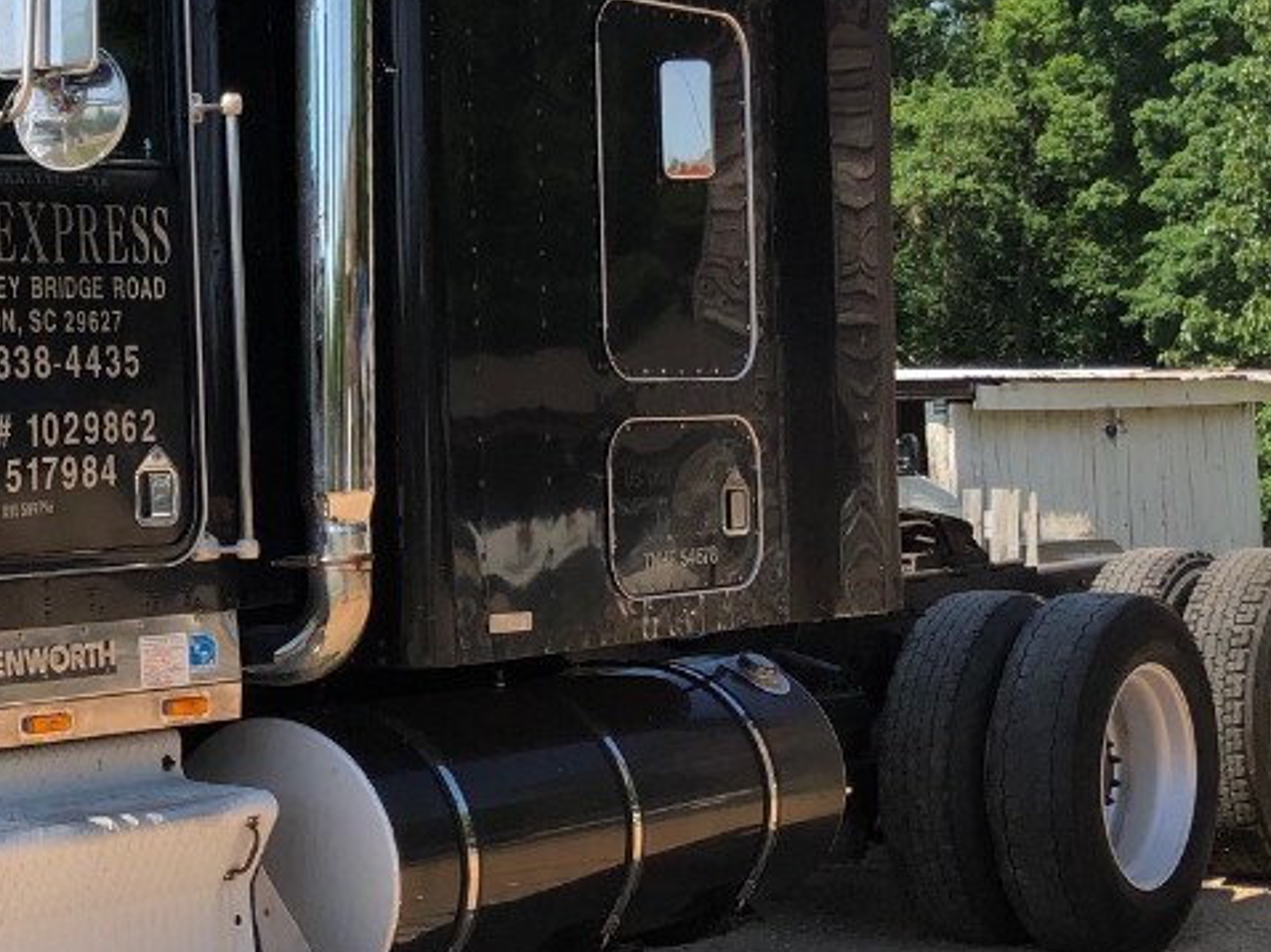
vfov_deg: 19.6
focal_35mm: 75
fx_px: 2752
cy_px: 537
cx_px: -16
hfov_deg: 24.7
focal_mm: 3.99
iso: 20
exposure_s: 1/1116
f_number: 1.8
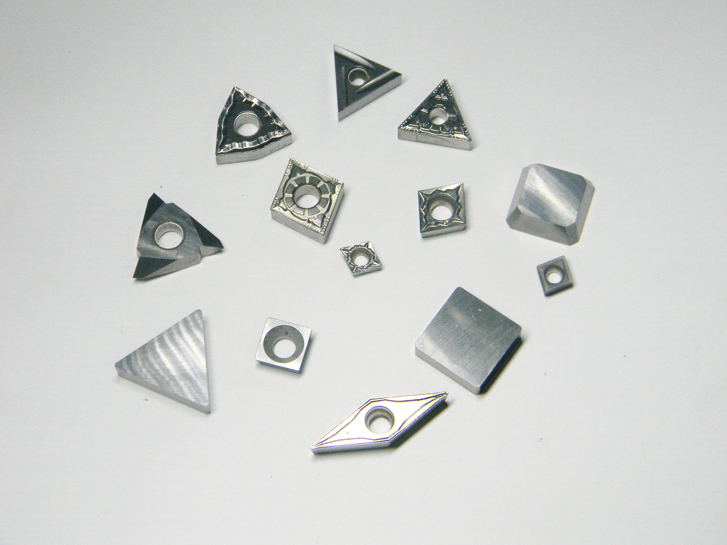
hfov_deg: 23.6
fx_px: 1743
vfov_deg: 17.8
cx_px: 364
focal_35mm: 83
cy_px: 272
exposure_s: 1/30
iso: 147
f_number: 4.5
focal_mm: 15.1
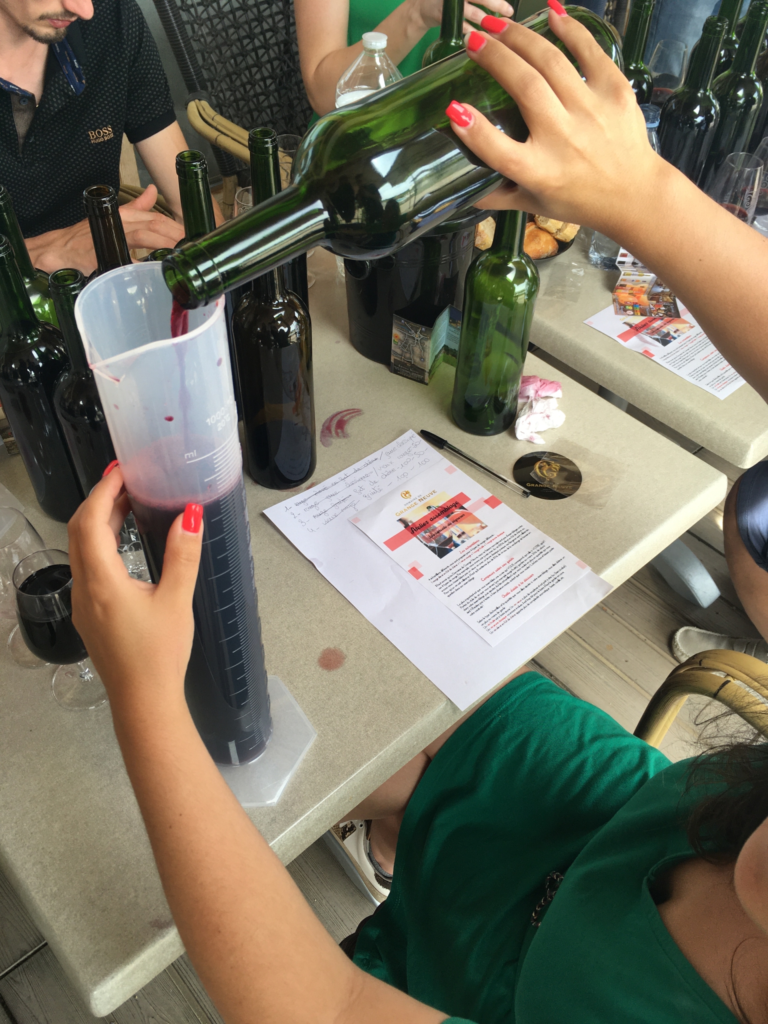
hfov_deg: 48.2
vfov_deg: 61.7
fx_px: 858
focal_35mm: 29
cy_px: 512
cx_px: 384
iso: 25
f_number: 2.2
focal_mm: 4.15
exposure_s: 1/100
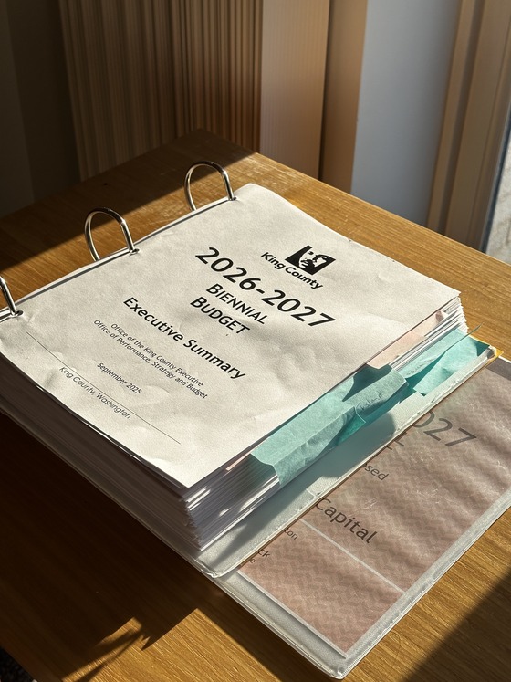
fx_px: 945
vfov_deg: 39.7
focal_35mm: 48
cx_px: 256
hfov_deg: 30.3
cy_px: 341
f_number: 1.78
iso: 64
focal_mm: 6.86
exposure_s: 1/1453
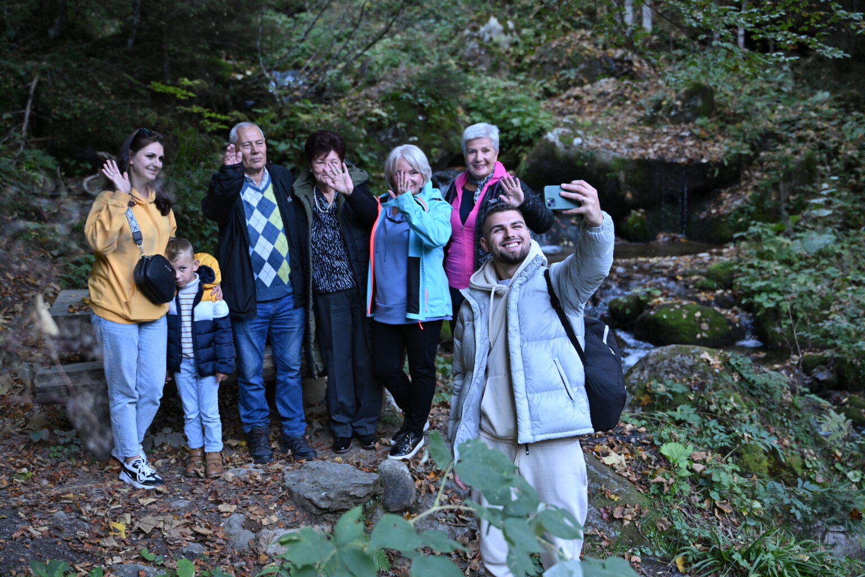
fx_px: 1081
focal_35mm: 45
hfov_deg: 43.6
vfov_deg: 29.9
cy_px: 288
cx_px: 432
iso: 800
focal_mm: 45
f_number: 2.8
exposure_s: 1/320
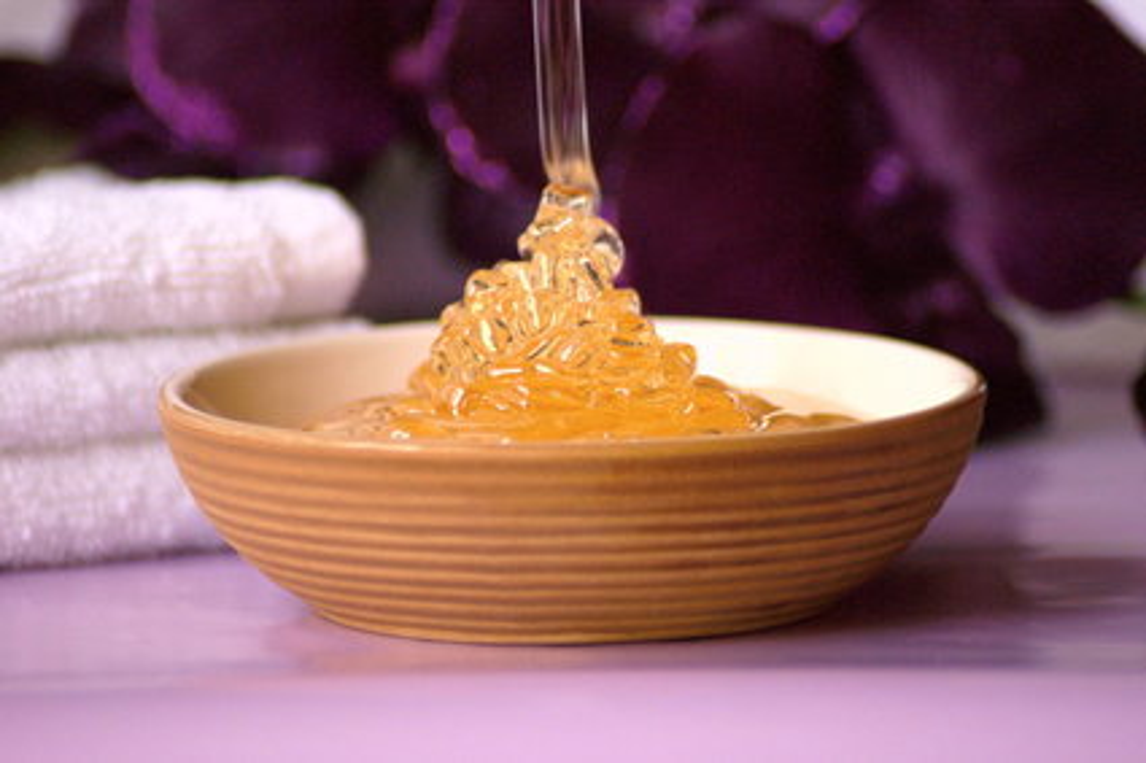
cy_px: 382
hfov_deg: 6.5
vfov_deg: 4.4
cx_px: 573
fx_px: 10023
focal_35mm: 315
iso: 400
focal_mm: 210
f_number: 5
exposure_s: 1/125
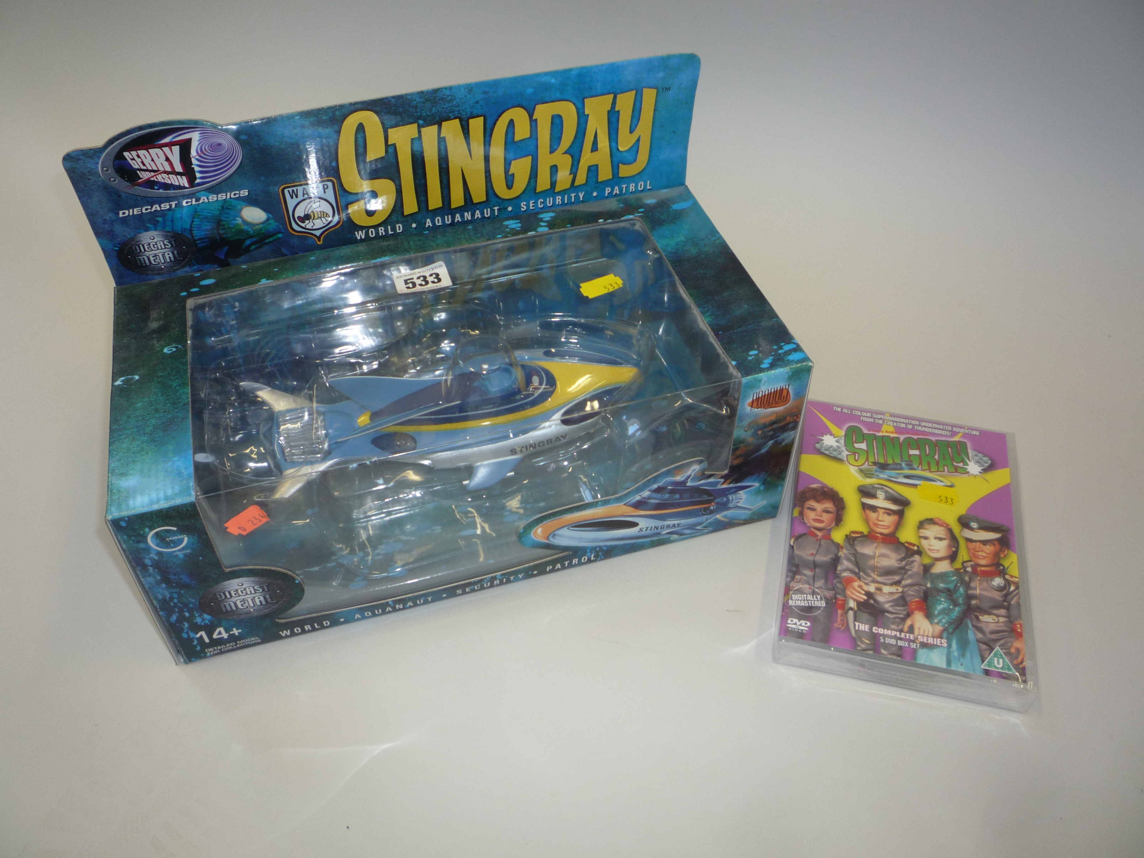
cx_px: 572
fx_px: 991
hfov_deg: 60.0
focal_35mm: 30
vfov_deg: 46.8
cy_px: 429
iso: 100
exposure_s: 1/30
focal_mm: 5.2
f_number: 3.3
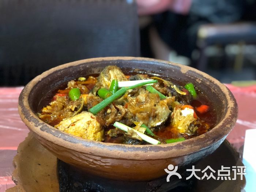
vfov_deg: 25.7
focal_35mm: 57
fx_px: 422
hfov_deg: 33.8
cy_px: 96
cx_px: 128
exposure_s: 1/50
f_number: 2.8
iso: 1250
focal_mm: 6.6
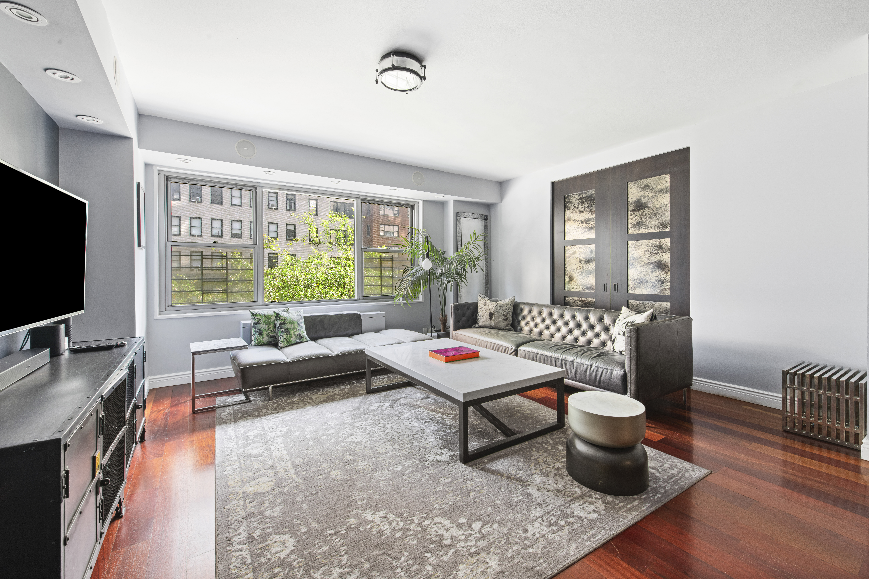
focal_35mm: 15
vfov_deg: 77.3
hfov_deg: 100.4
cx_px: 434
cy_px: 290
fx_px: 362
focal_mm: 15
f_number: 11
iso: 160
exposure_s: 2.5
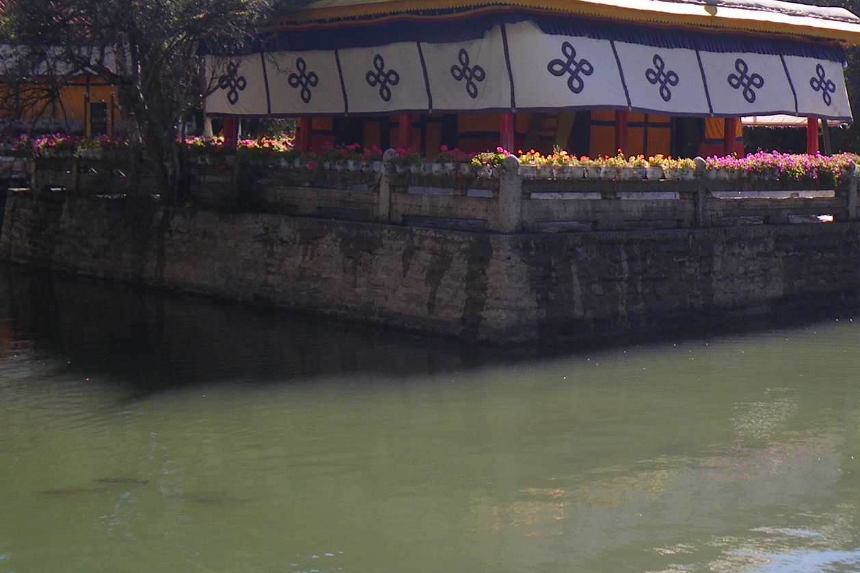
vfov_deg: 22.5
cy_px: 193
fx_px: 1433
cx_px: 536
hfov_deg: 33.2
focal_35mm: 60
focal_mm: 5
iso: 50
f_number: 3.5
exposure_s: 1/200
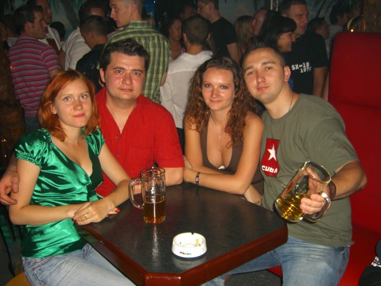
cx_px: 190
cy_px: 143
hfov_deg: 49.0
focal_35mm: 38
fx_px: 418
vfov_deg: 37.7
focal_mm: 7.9
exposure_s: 1/60
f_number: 2.8
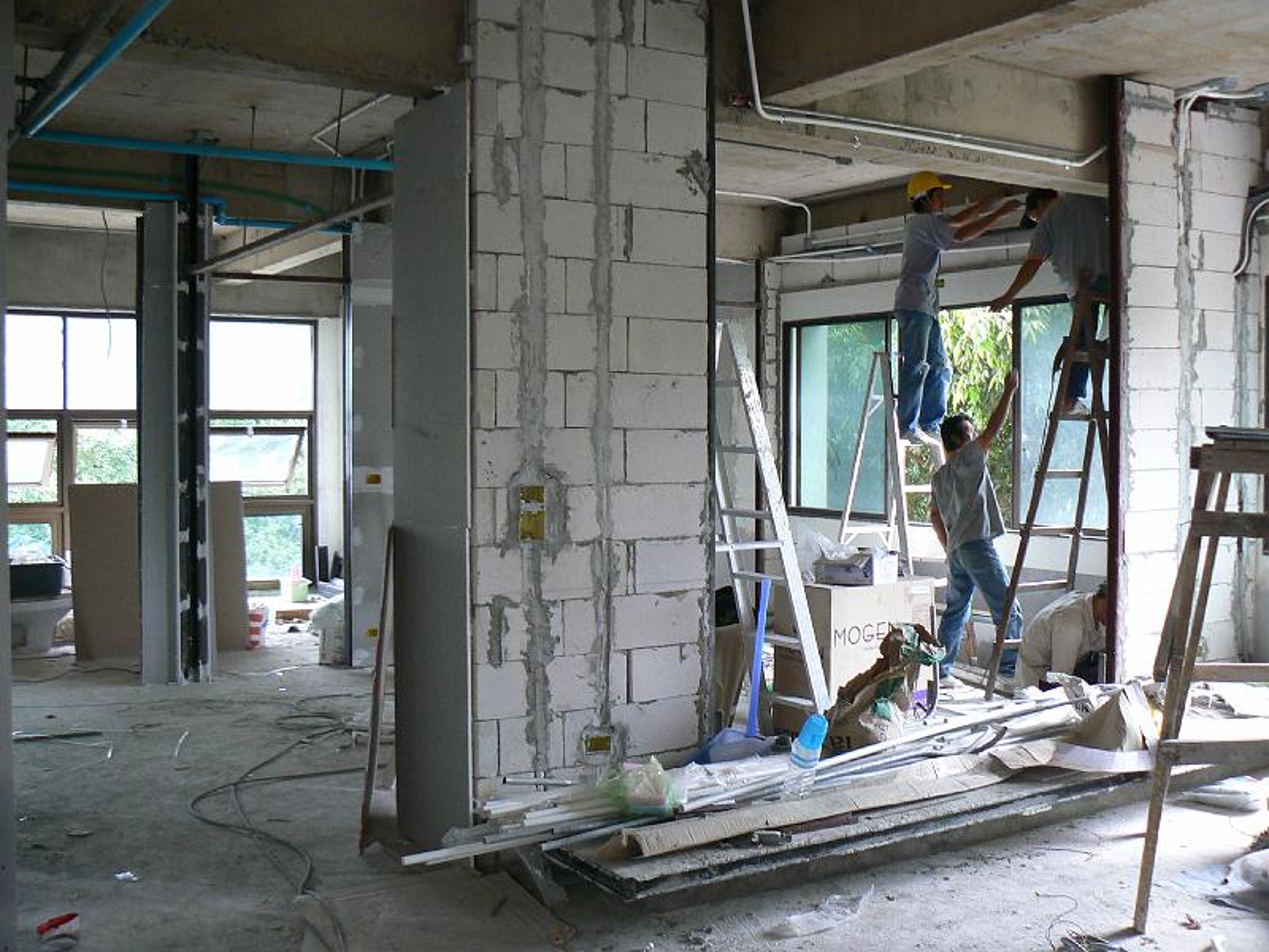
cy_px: 476
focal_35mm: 36
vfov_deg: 39.7
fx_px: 1320
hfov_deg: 51.4
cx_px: 634
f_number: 2.8
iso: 125
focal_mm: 6
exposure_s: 1/30
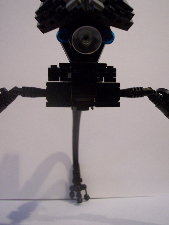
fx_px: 273
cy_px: 106
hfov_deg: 34.3
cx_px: 88
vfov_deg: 44.8
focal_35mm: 42
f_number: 3.4
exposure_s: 1/8
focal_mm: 8
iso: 200
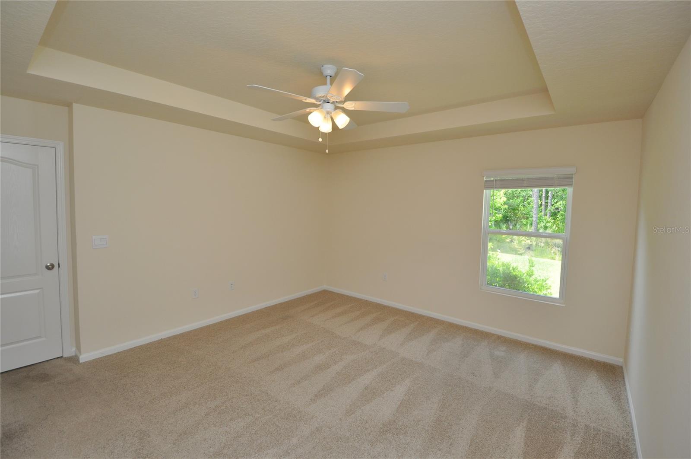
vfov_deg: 77.2
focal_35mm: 15
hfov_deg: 100.5
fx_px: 288
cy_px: 230
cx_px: 346
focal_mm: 10
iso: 360
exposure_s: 1/125
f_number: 5.6
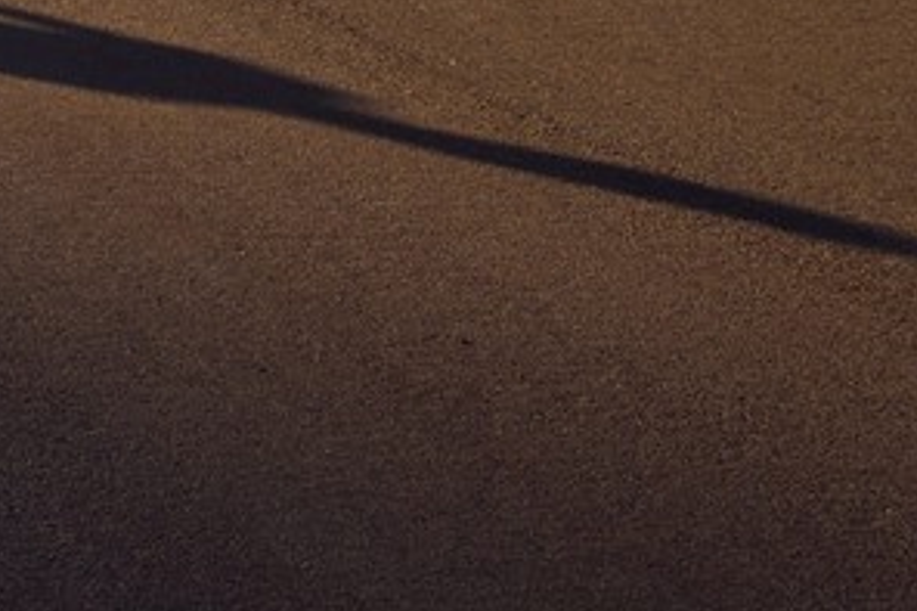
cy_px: -515
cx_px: -1558
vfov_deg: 9.0
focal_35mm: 146
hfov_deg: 10.9
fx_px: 3717
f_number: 10
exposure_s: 1/400
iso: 200
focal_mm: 27
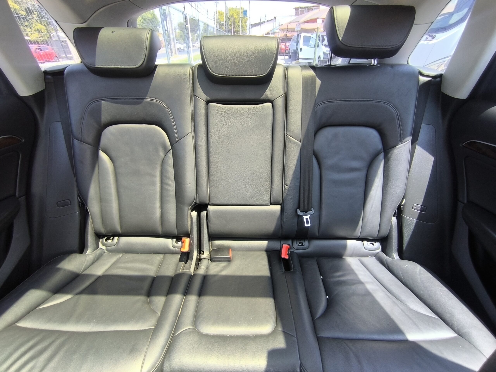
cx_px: 248
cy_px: 186
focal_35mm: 16
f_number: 2.2
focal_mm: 1.65
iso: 100
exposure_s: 1/50
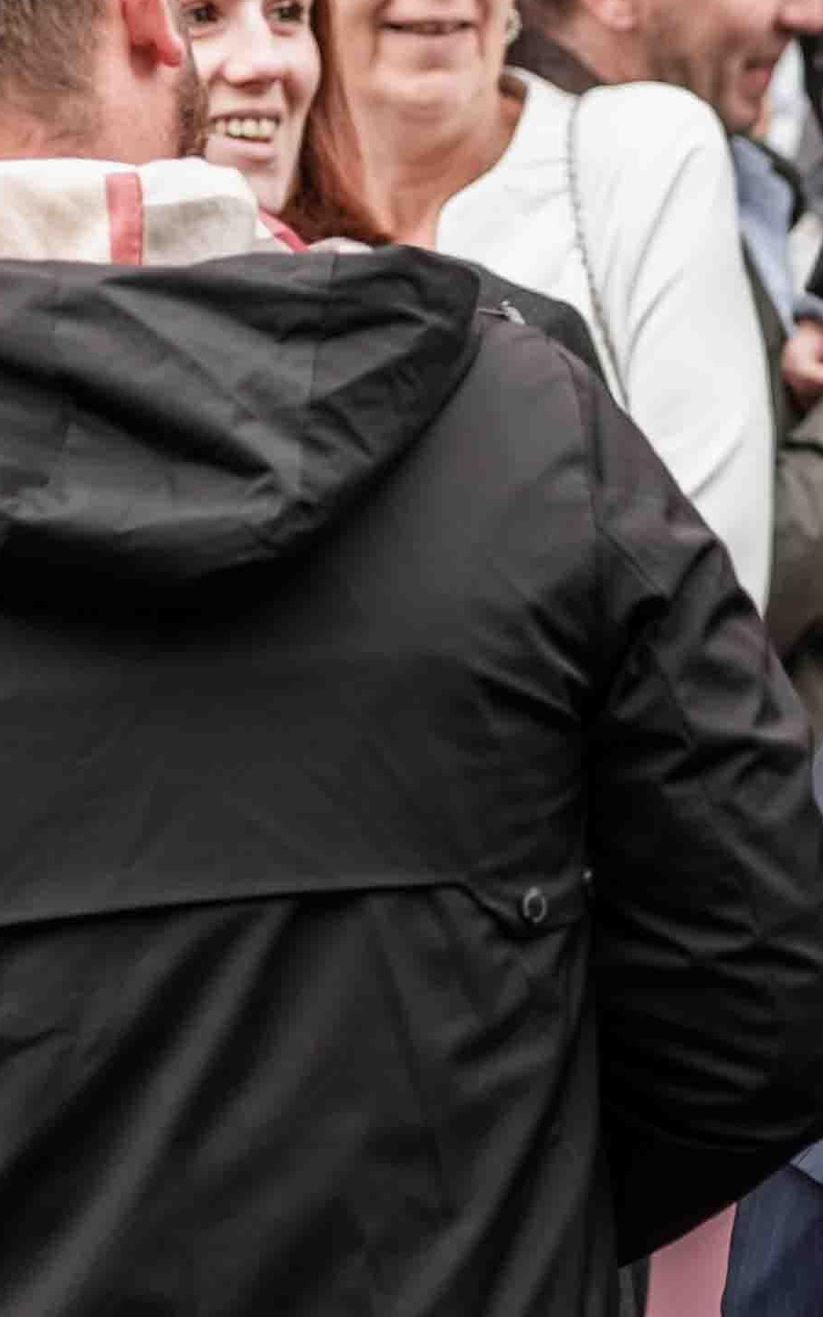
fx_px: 11414
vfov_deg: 6.6
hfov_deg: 4.1
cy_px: 572
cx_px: 1633
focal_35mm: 318
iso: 125
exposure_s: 1/125
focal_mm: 75
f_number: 2.8
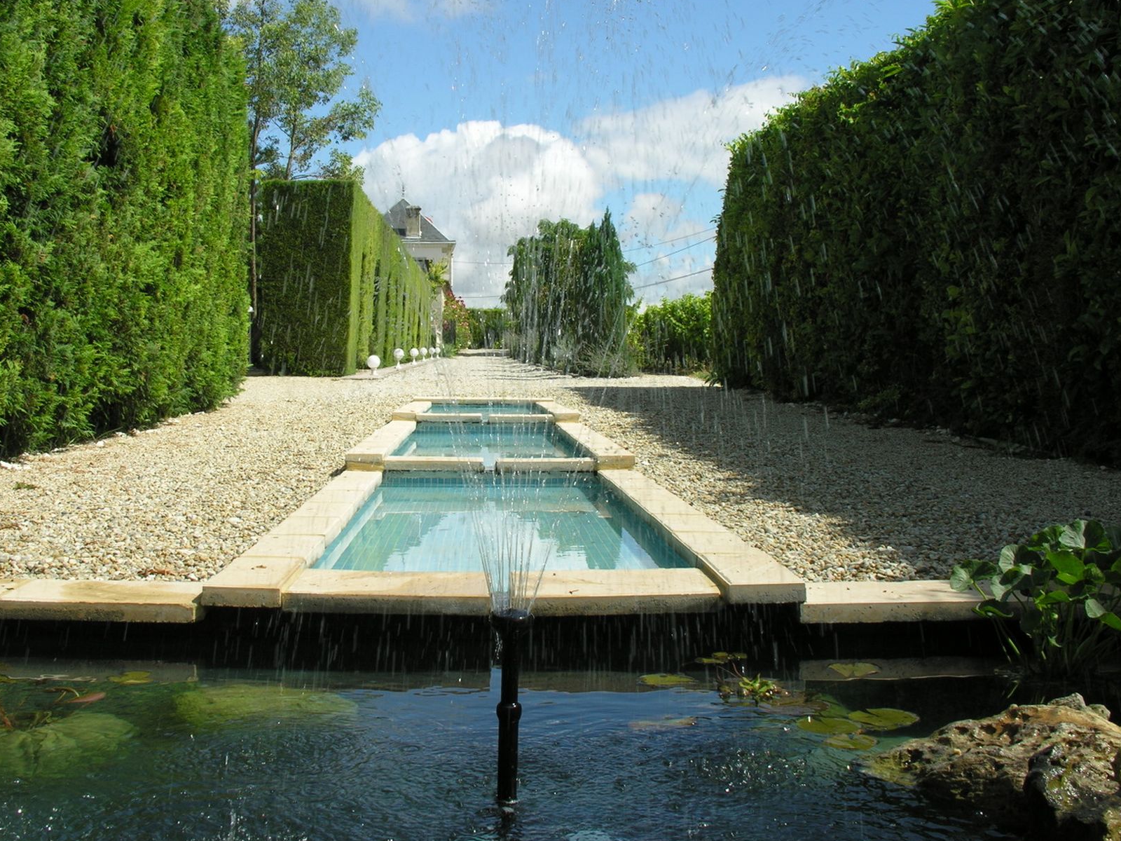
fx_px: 1360
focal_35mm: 42
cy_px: 378
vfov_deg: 34.3
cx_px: 501
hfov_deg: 44.7
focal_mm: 8.9
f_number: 8
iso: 50
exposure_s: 1/125
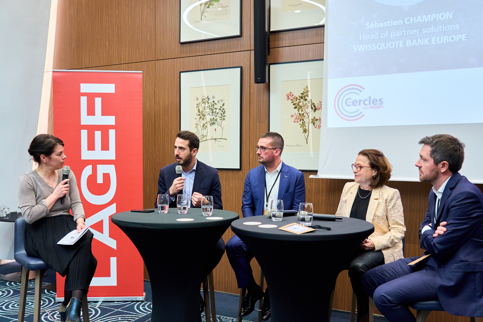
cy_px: 173
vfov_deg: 39.9
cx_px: 246
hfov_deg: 57.2
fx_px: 443
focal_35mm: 33
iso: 2000
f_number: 4
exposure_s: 1/100
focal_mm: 30
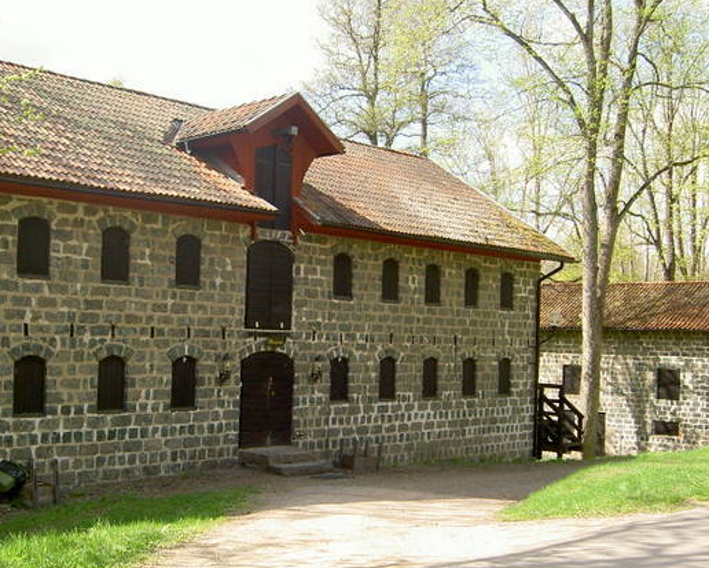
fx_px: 944
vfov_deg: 33.4
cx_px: 317
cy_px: 331
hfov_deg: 41.1
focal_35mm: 45
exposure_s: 1/100
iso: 50
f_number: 4.7
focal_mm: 5.6
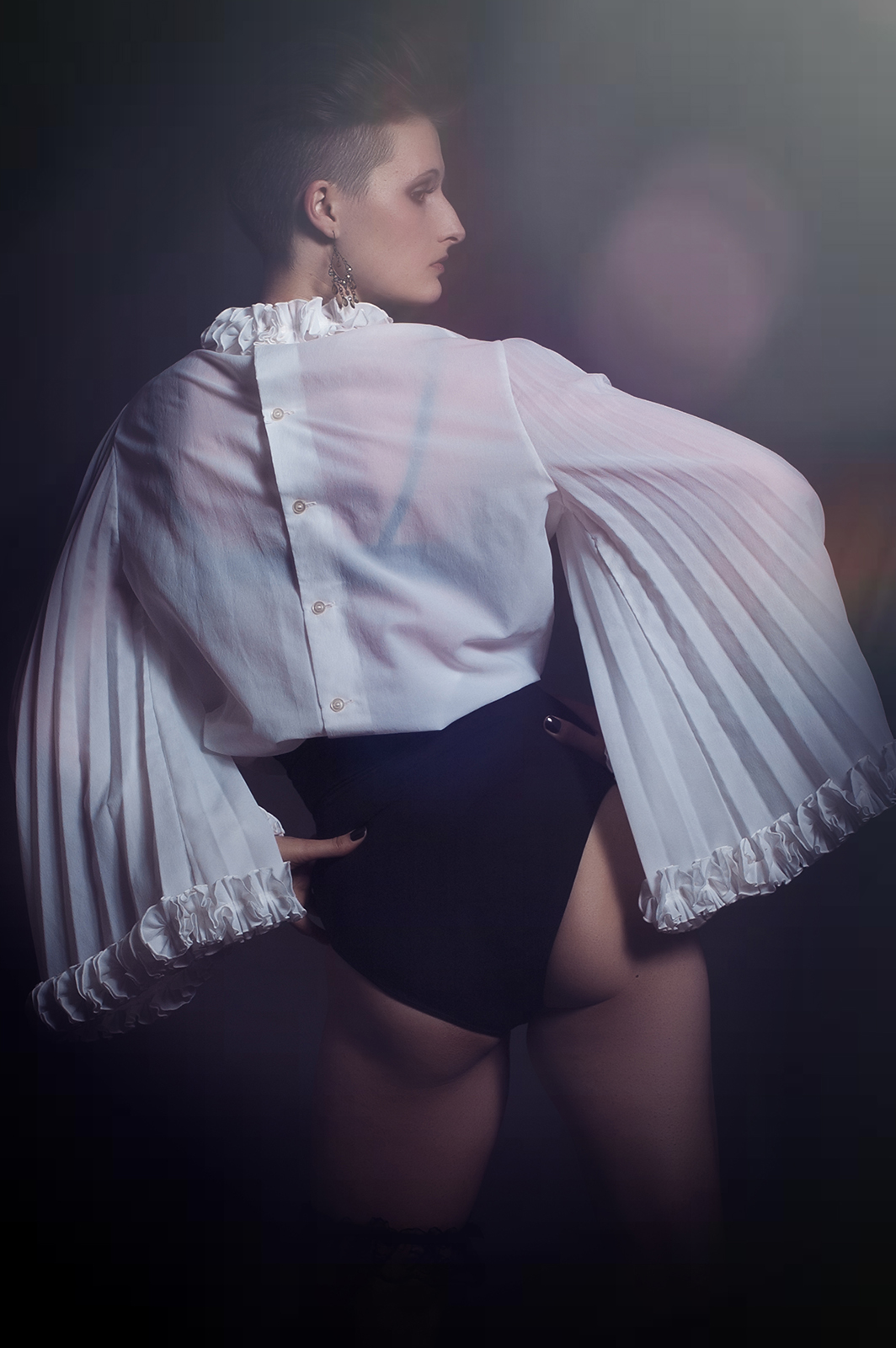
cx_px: 448
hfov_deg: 18.2
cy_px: 674
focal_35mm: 75
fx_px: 2805
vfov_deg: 27.0
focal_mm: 50
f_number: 11
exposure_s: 1/500
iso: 200
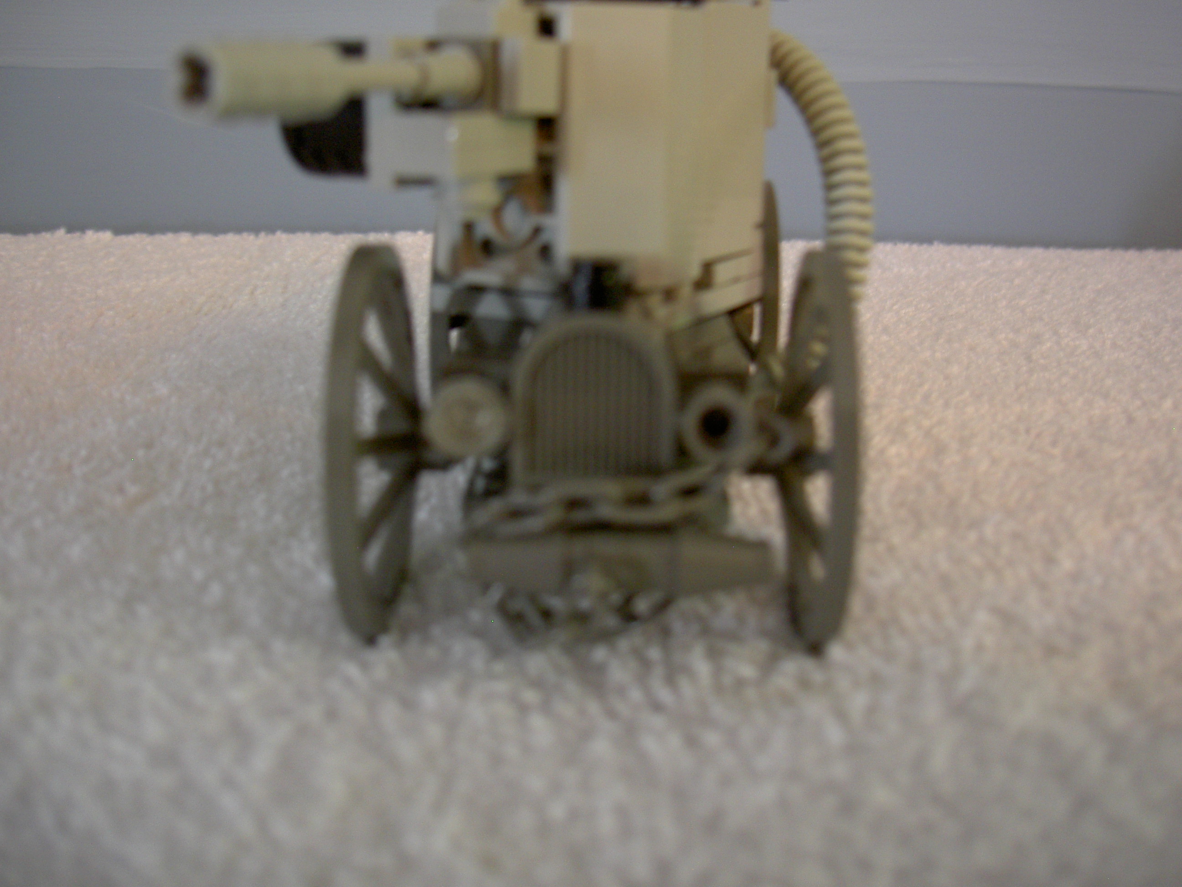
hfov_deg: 47.9
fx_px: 1332
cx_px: 591
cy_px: 444
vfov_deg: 36.8
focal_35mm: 39
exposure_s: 1/8
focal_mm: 8
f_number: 2.8
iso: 100
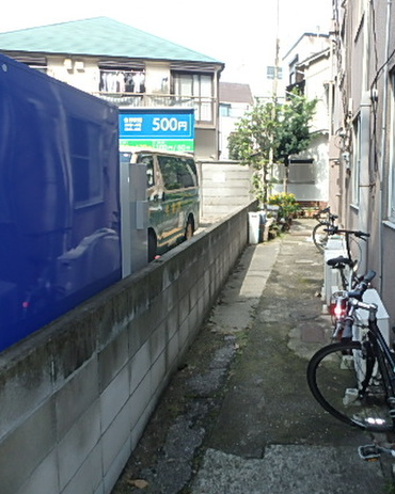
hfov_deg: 46.0
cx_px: 279
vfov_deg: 57.2
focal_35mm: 31
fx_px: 453
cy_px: 242
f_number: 3.5
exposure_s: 1/250
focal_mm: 3.7
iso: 125
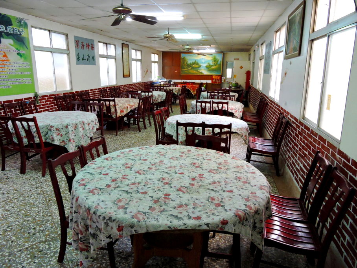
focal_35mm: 24
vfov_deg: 56.8
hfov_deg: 71.6
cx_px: 178
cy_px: 134
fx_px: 248
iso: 360
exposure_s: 1/30
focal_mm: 4.3
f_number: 3.3
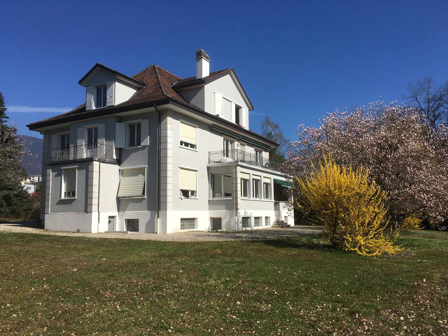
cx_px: 224
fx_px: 375
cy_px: 168
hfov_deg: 61.7
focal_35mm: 29
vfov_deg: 48.2
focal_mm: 4.15
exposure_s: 1/2564
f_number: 2.2
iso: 25
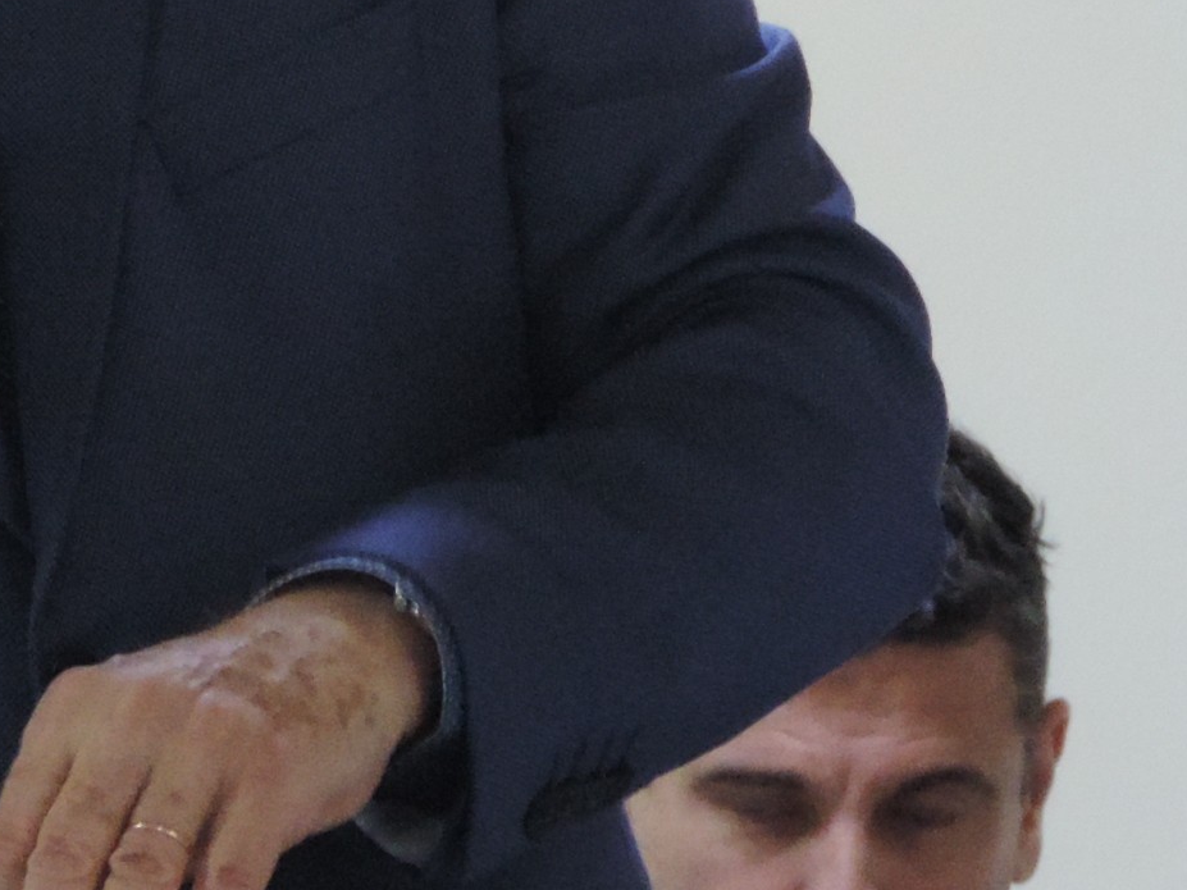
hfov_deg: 2.5
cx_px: -100
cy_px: -124
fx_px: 27155
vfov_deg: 1.9
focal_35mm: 792
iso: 800
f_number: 4.6
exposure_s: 1/13
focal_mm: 40.1
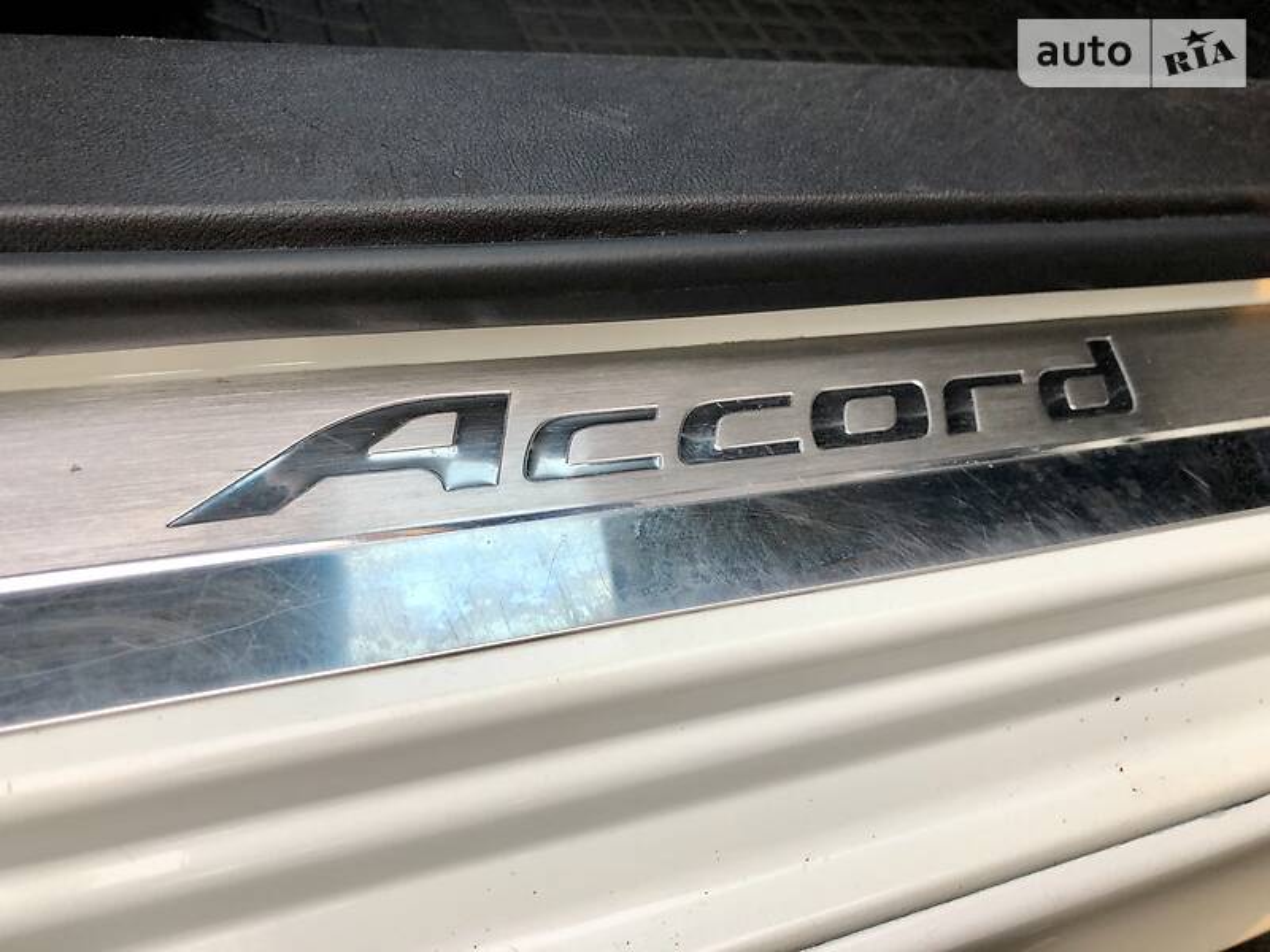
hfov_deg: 63.4
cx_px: 635
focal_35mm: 28
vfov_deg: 49.7
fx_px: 1027
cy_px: 476
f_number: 1.8
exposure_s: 1/33
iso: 32
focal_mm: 4
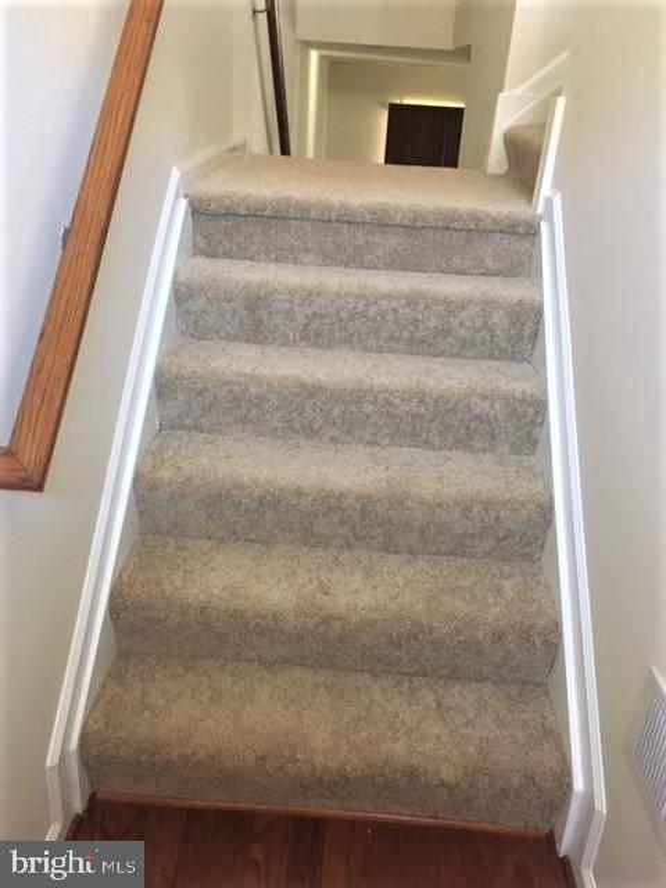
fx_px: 744
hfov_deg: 48.2
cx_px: 333
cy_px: 444
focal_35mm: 29
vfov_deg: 61.7
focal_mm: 4.15
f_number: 2.2
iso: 250
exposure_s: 1/15
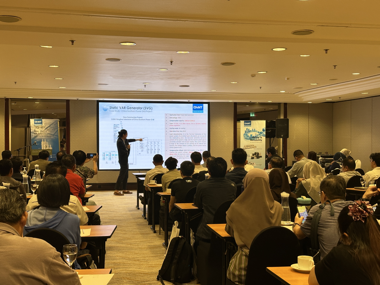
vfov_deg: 30.3
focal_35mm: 48
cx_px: 190
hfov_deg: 39.7
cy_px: 142
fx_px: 527
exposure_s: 1/50
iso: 80
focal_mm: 6.86
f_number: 1.78
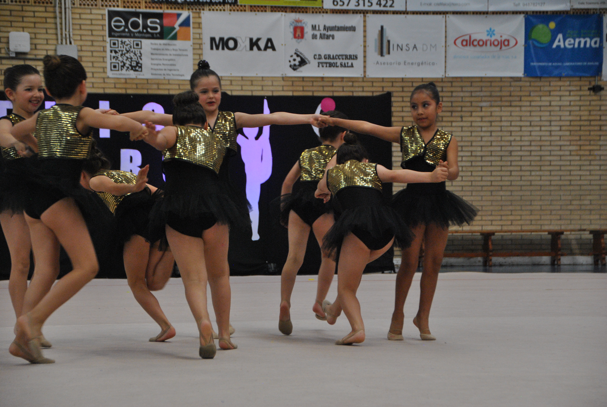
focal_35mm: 112
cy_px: 204
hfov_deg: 18.2
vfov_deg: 12.2
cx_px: 304
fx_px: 1899
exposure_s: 1/200
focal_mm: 75
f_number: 5.3
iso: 800
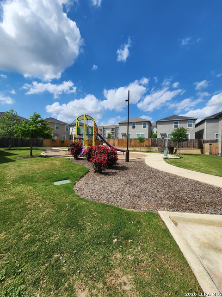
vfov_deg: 106.2
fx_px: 111
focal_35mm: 13
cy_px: 148
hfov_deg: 89.9
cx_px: 111
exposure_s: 1/3168
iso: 50
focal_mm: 2.2
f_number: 2.2
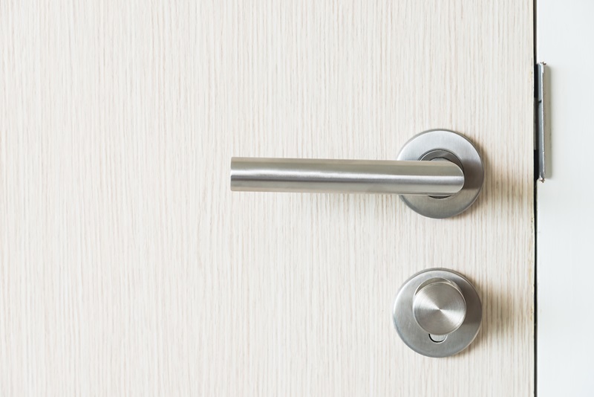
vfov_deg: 11.4
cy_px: 198
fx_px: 1981
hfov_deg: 17.1
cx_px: 297
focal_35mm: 120
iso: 200
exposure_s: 1/60
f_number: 8
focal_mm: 120
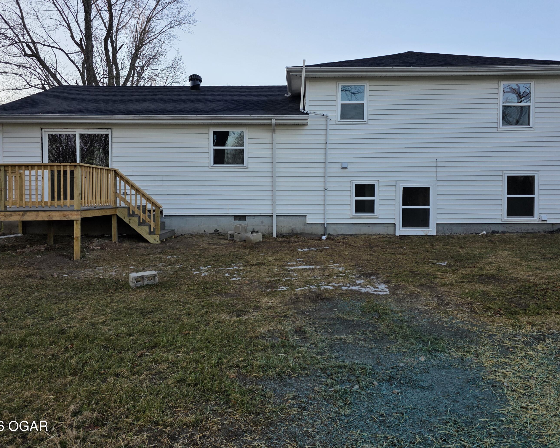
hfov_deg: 66.0
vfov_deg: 54.9
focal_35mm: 26
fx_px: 431
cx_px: 287
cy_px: 205
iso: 50
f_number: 1.7
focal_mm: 6.3
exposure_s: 1/359
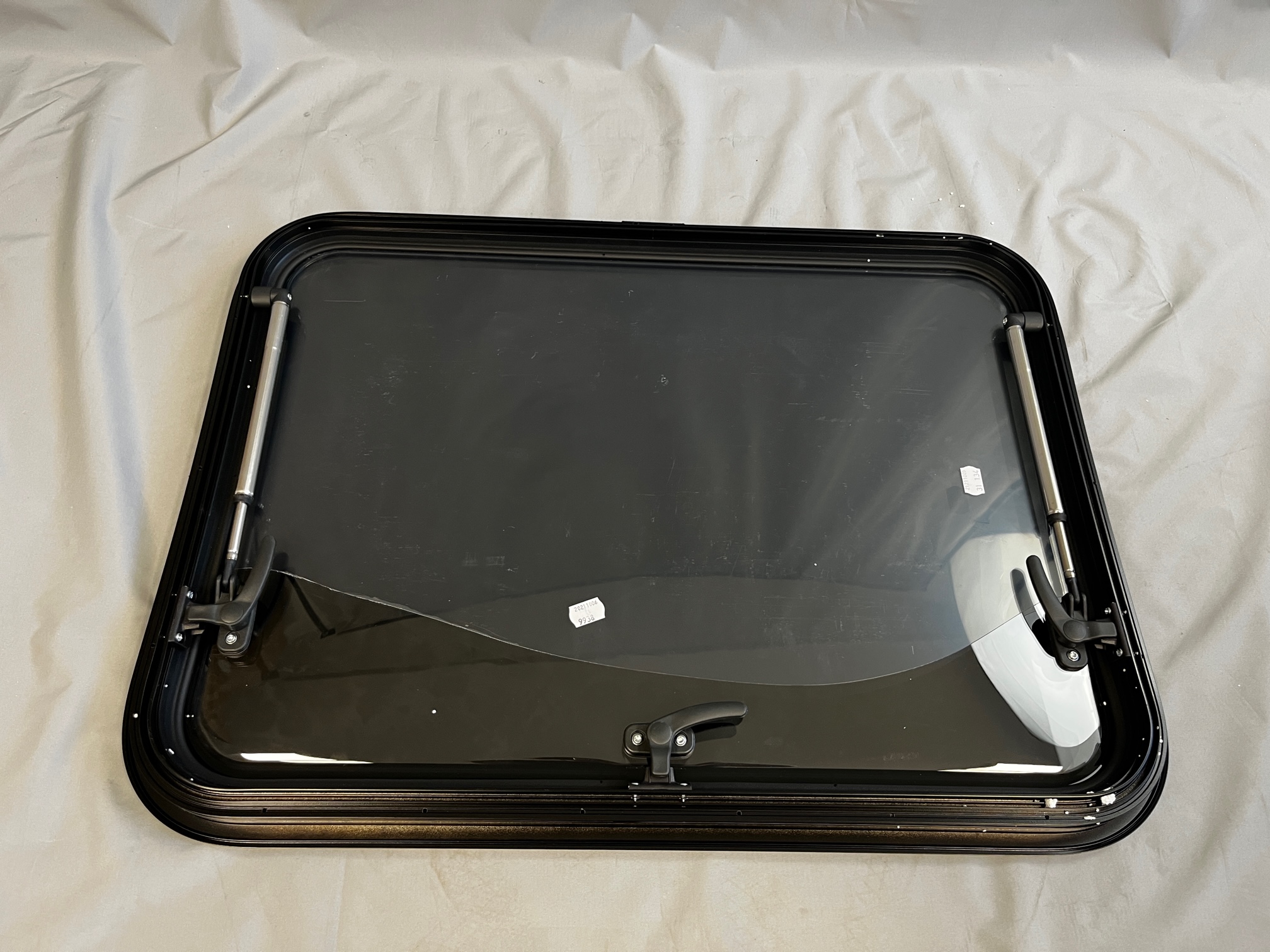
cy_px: 476
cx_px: 635
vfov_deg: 53.1
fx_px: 954
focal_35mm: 26
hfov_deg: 67.3
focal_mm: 5.1
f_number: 1.6
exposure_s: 1/50
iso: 80
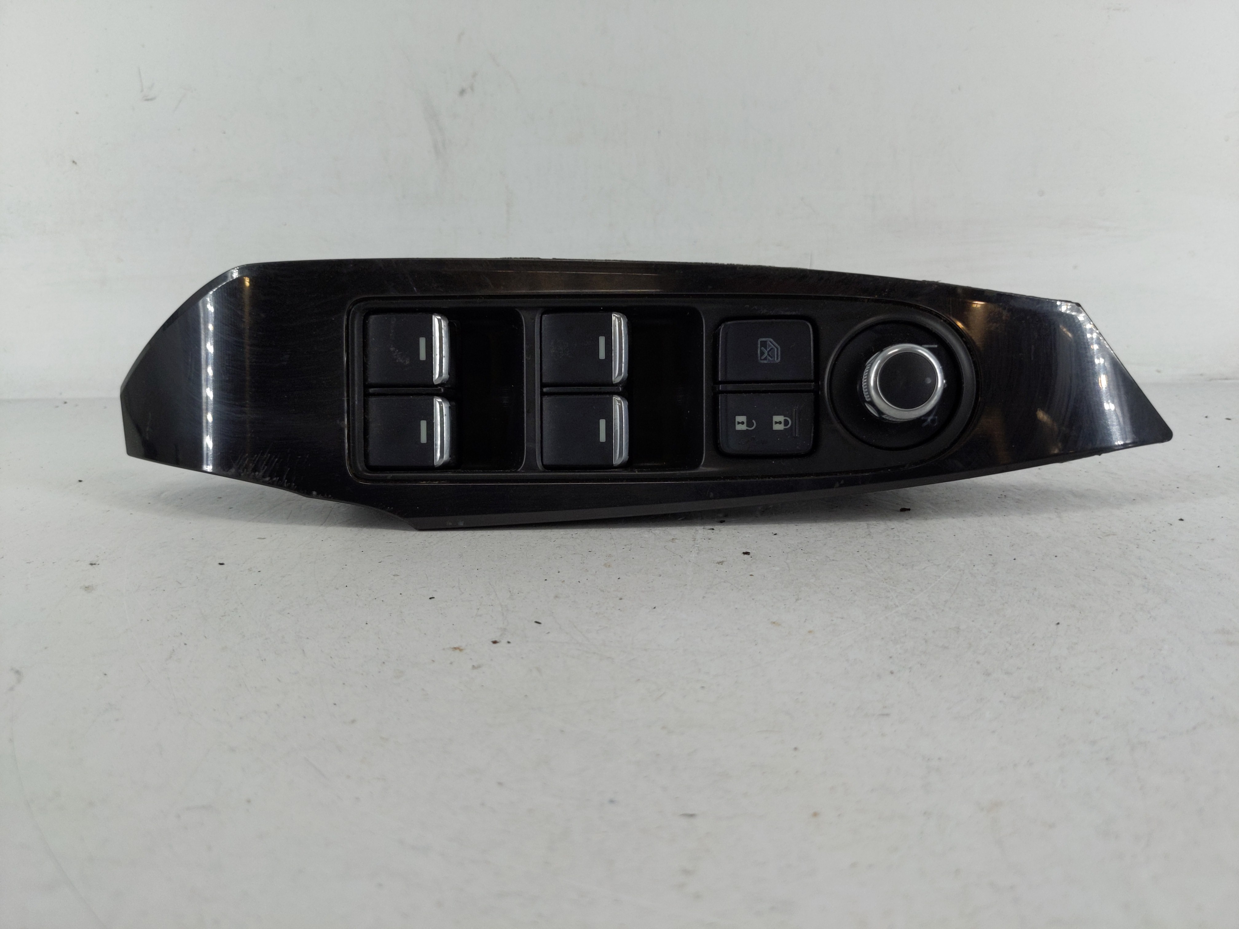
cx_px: 620
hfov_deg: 69.4
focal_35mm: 25
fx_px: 895
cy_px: 464
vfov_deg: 54.9
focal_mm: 4.38
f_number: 1.73
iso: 57
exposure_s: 1/126
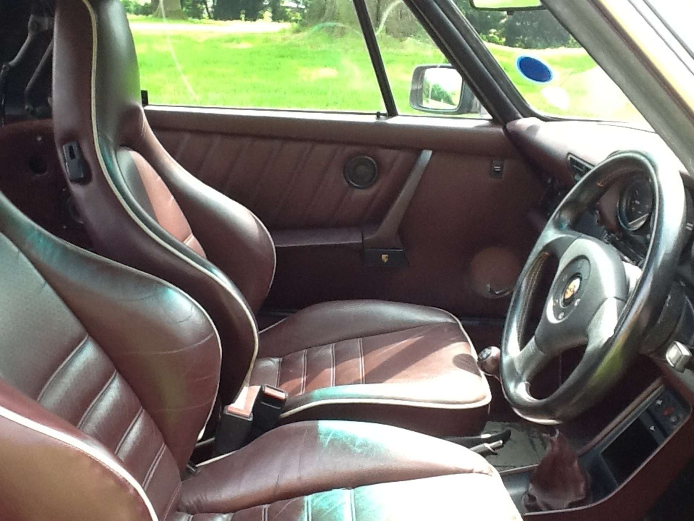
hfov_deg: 42.9
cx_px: 347
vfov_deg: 32.9
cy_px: 260
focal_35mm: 44
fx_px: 882
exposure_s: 1/120
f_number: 2.4
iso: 80
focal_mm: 2.03
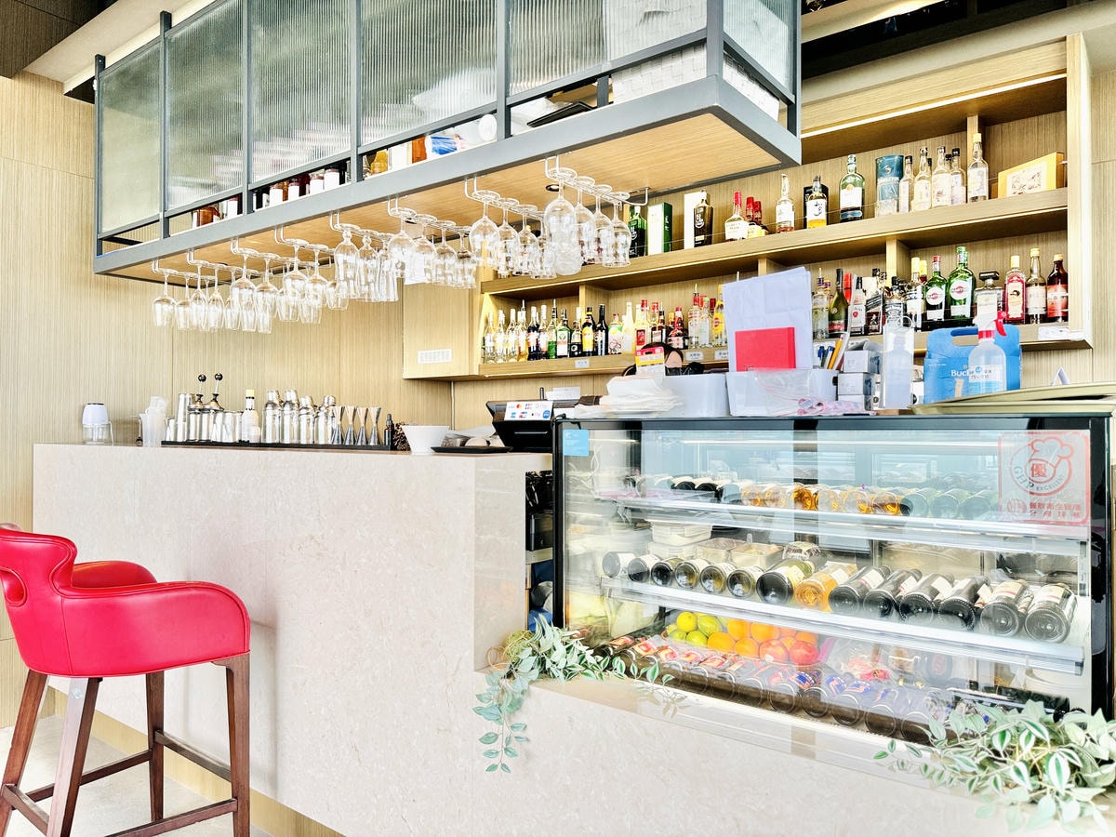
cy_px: 418
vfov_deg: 56.8
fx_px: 774
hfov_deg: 71.6
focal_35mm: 24
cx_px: 558
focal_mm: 6.76
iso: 100
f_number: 1.78
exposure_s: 1/120
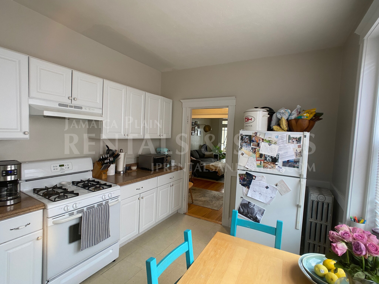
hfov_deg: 67.3
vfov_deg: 53.1
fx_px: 285
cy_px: 142
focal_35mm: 26
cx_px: 190
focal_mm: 4.25
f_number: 1.8
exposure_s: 1/60
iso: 80
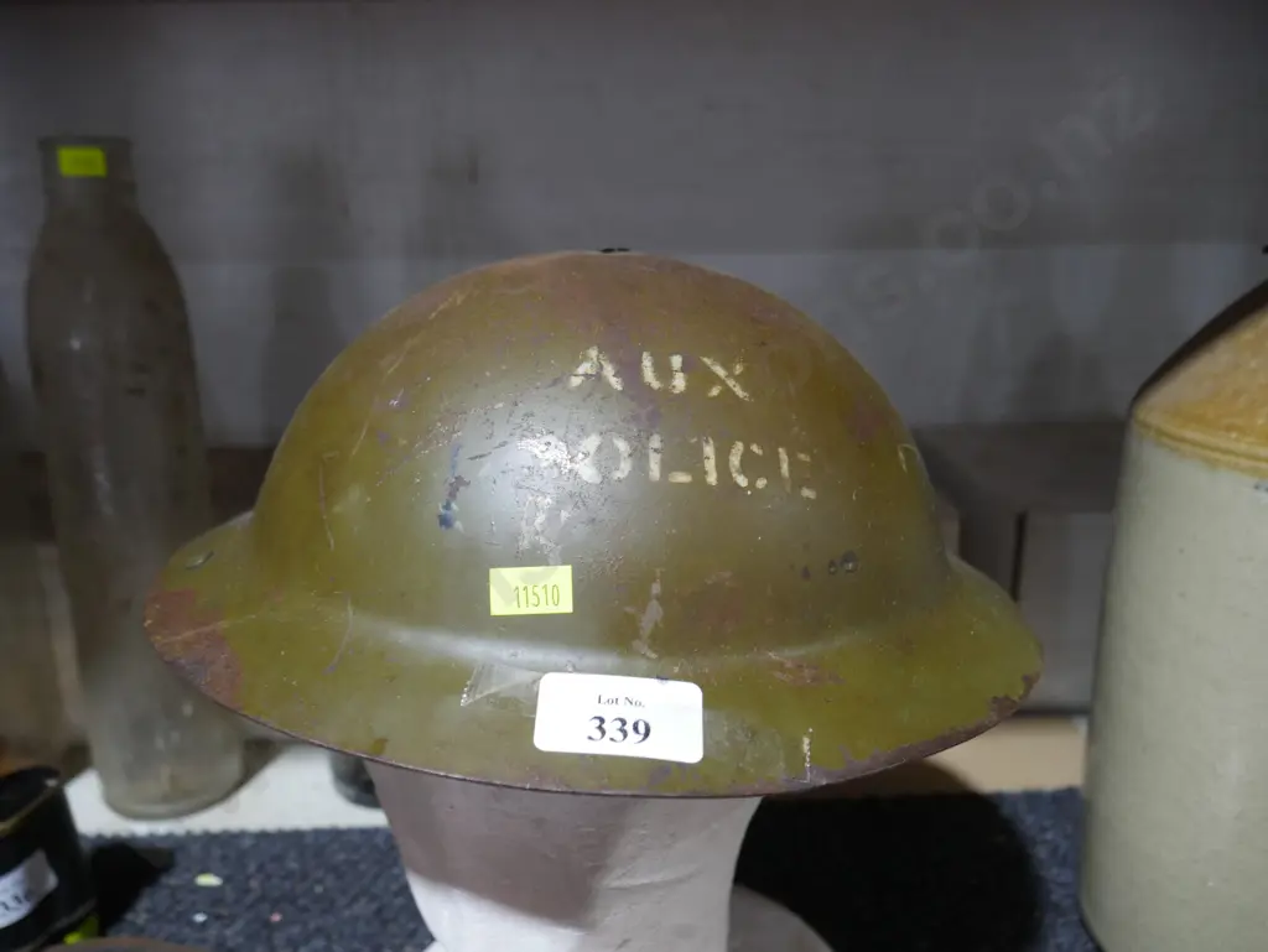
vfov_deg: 49.8
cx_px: 634
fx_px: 1026
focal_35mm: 28
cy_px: 476
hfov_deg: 63.4
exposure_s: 1/60
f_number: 3.5
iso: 500
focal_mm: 14
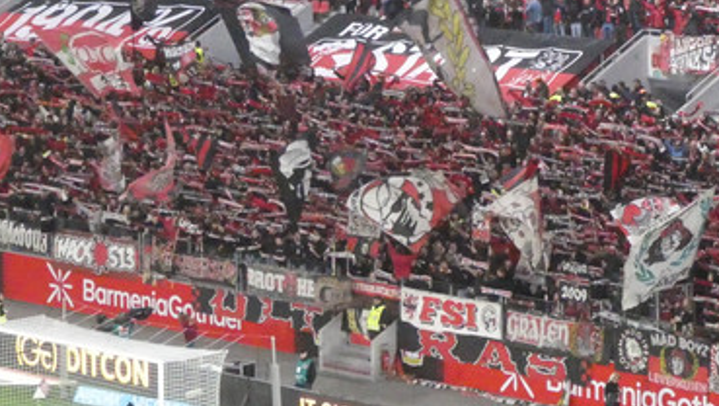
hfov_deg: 12.6
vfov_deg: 7.1
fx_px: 3243
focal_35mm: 170
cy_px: 78
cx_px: 573
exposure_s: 1/125
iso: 3200
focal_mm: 16.1
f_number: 4.9
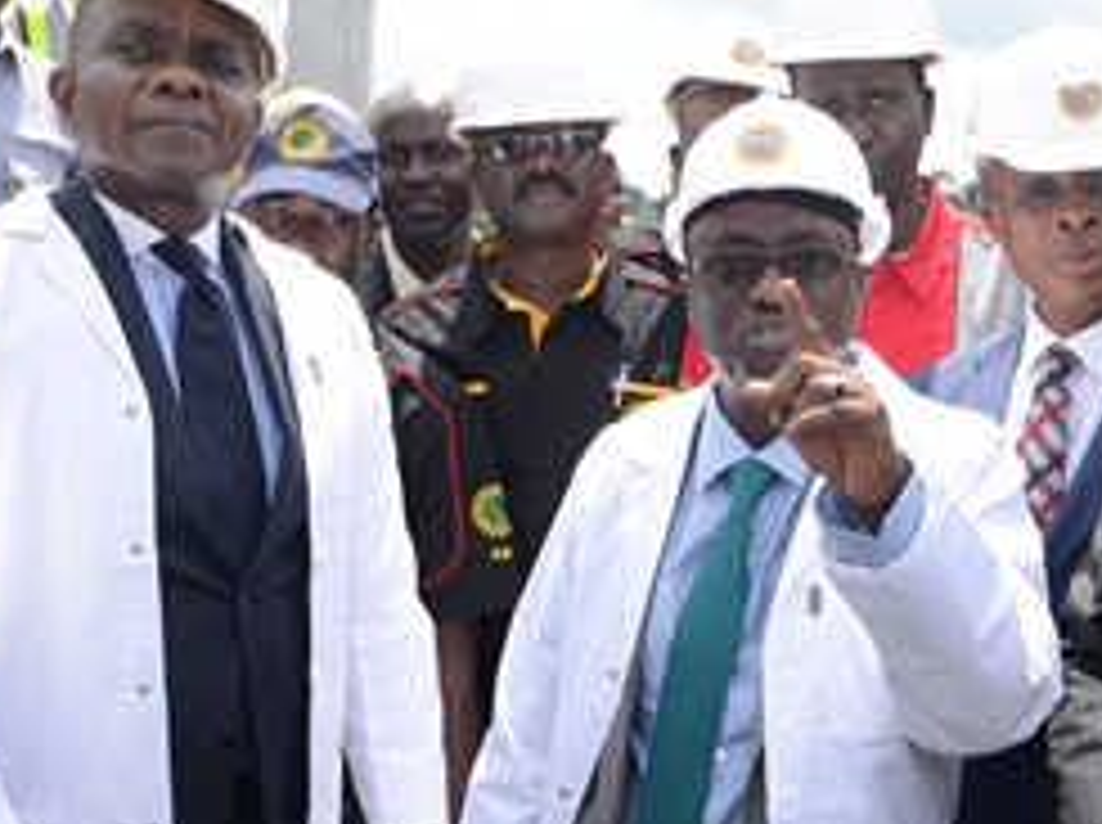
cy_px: 444
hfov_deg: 32.8
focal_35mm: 58
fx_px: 1844
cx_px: 801
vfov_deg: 25.2
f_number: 8
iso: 200
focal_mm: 22
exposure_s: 1/250
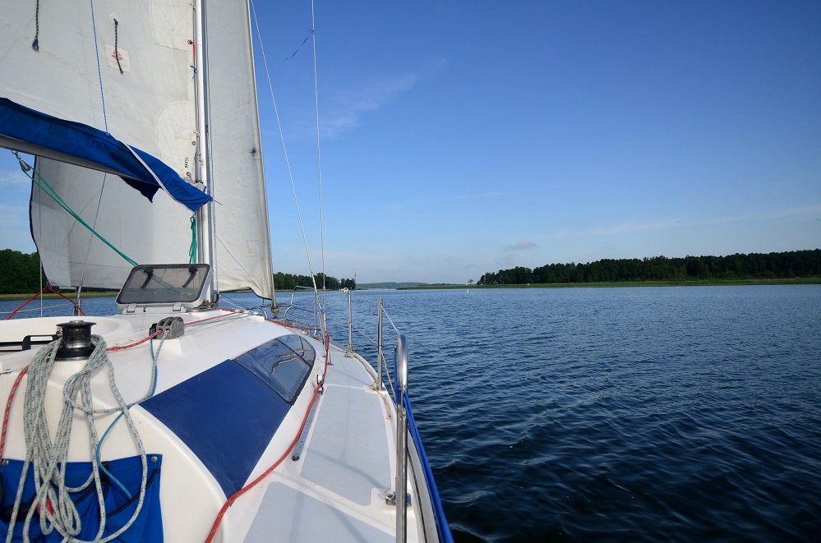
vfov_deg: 59.2
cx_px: 410
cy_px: 272
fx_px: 478
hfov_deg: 81.3
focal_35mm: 21
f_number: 4
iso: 400
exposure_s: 1/5000
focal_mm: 14
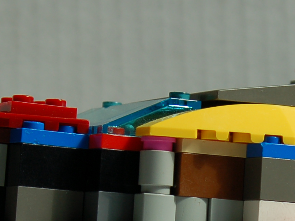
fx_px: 1833
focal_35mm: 215
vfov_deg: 6.9
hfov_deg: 9.1
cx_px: 294
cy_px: 210
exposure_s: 1/200
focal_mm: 40
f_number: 7.1
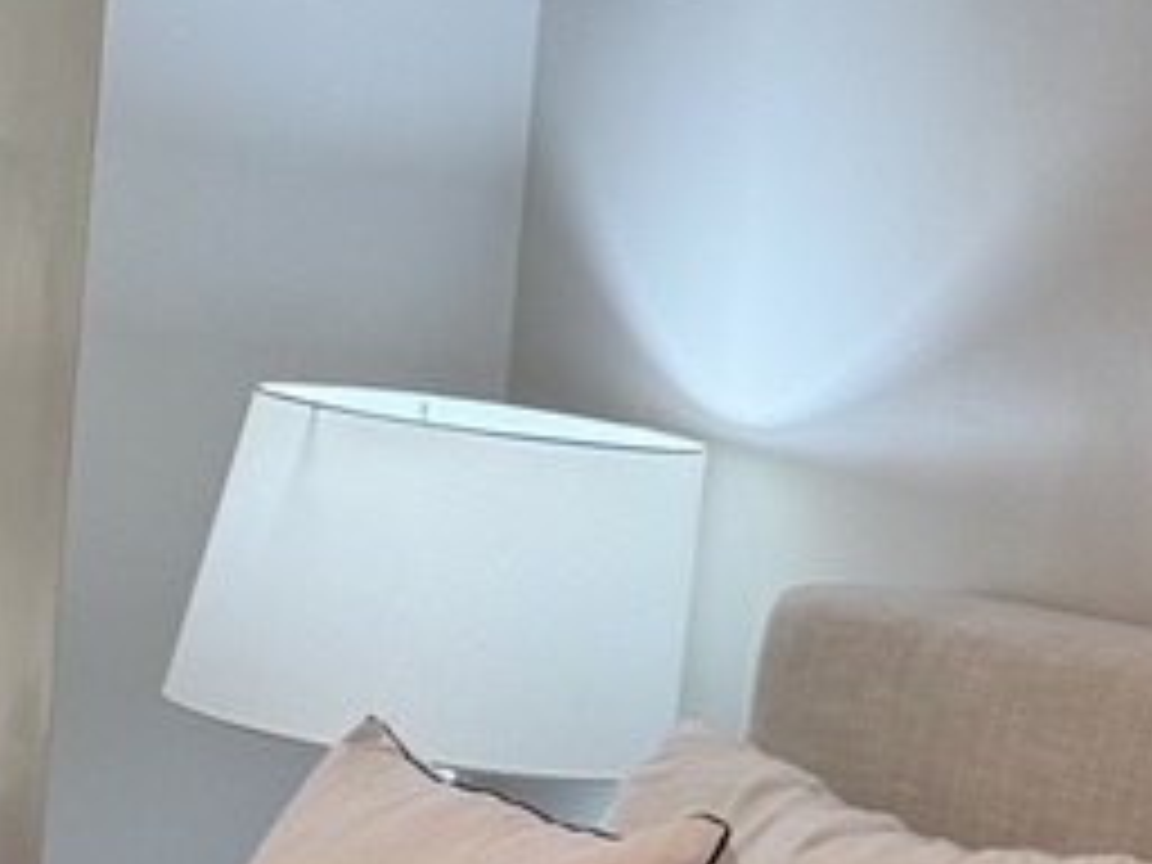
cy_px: 891
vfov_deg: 10.9
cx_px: -1242
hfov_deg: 12.6
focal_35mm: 135
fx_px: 4493
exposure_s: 1/120
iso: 64
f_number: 1.78
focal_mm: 6.76
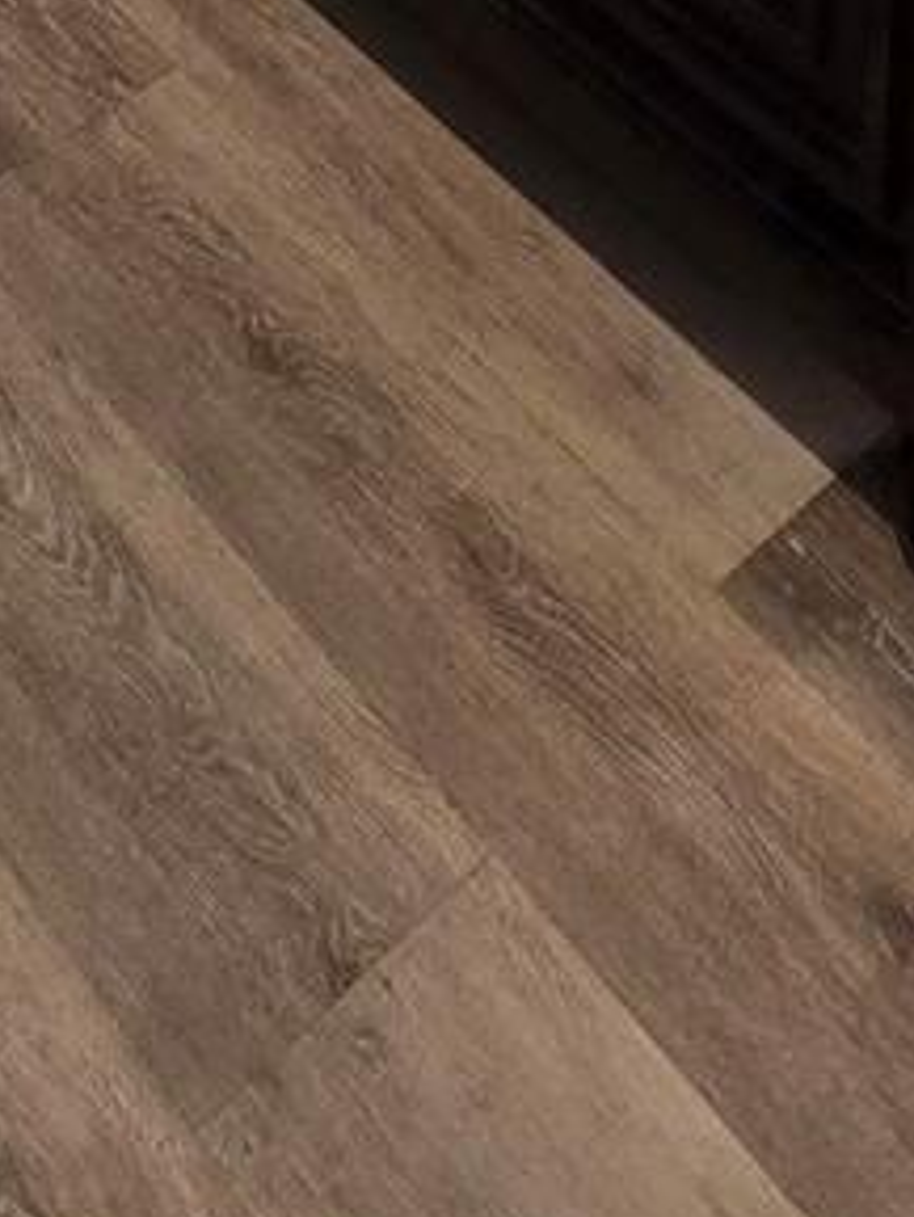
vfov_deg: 17.0
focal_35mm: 69
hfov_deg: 21.3
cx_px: 455
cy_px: -1419
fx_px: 2427
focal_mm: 2.2
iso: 200
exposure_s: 1/60.2
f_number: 2.2
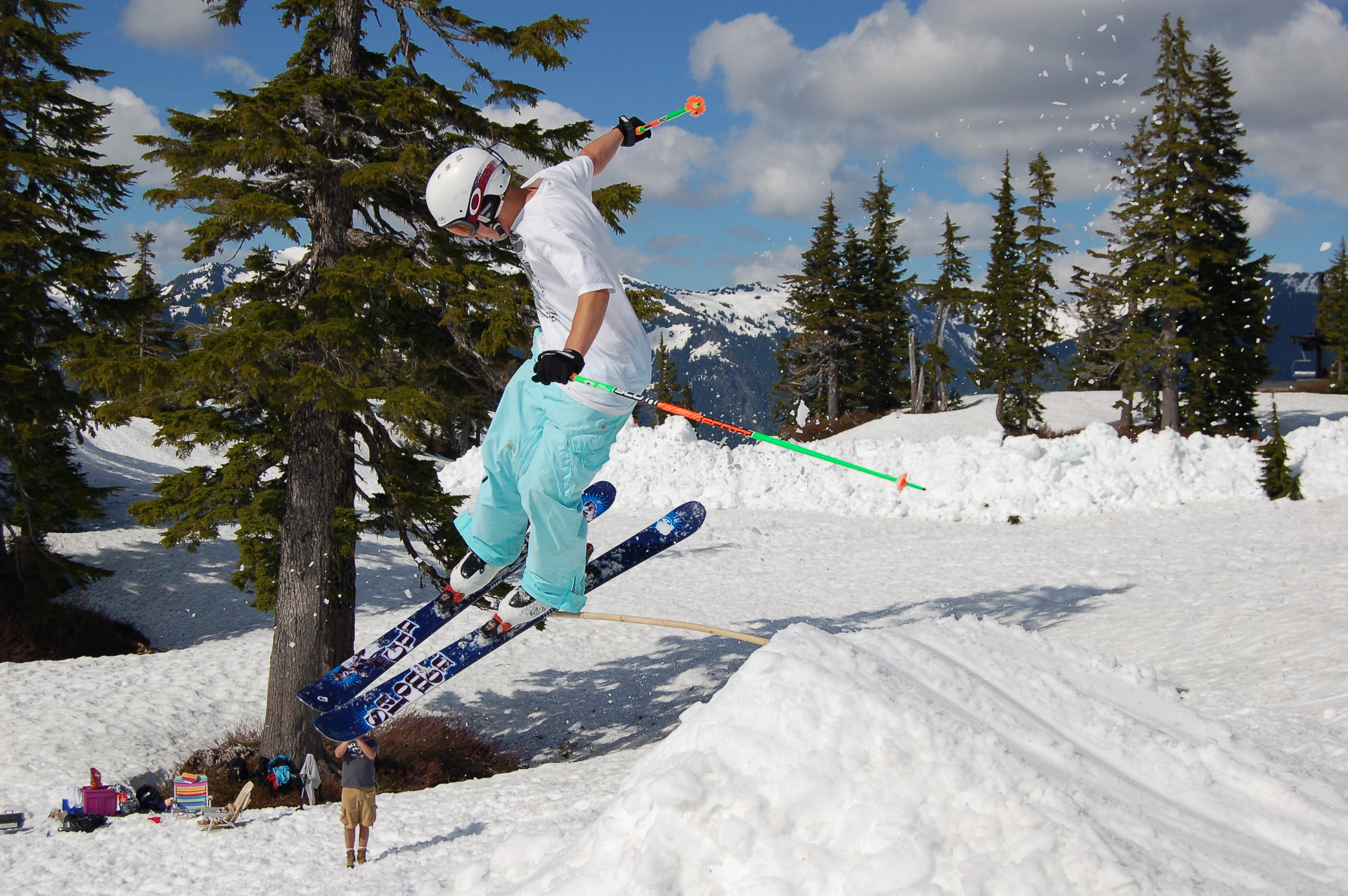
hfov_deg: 41.1
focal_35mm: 48
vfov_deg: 28.0
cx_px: 674
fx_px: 1796
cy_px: 448
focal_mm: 32
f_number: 6.3
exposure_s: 1/1600
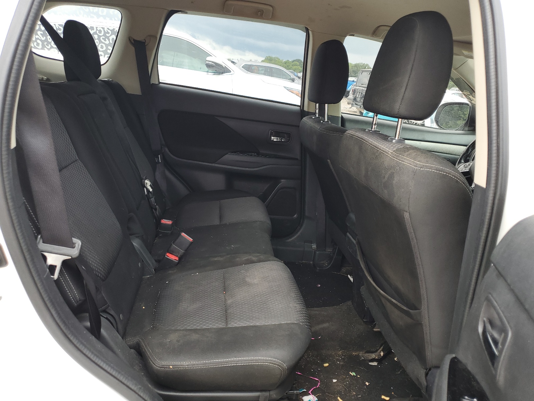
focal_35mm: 26
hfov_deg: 67.3
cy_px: 200
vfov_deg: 53.1
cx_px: 267
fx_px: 401
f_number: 1.5
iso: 50
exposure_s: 1/175
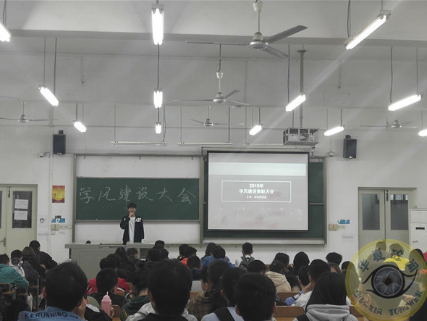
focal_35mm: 63
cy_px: 162
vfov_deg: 23.3
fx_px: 777
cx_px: 214
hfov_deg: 30.7
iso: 142
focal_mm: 3.95
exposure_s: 1/50
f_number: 1.8
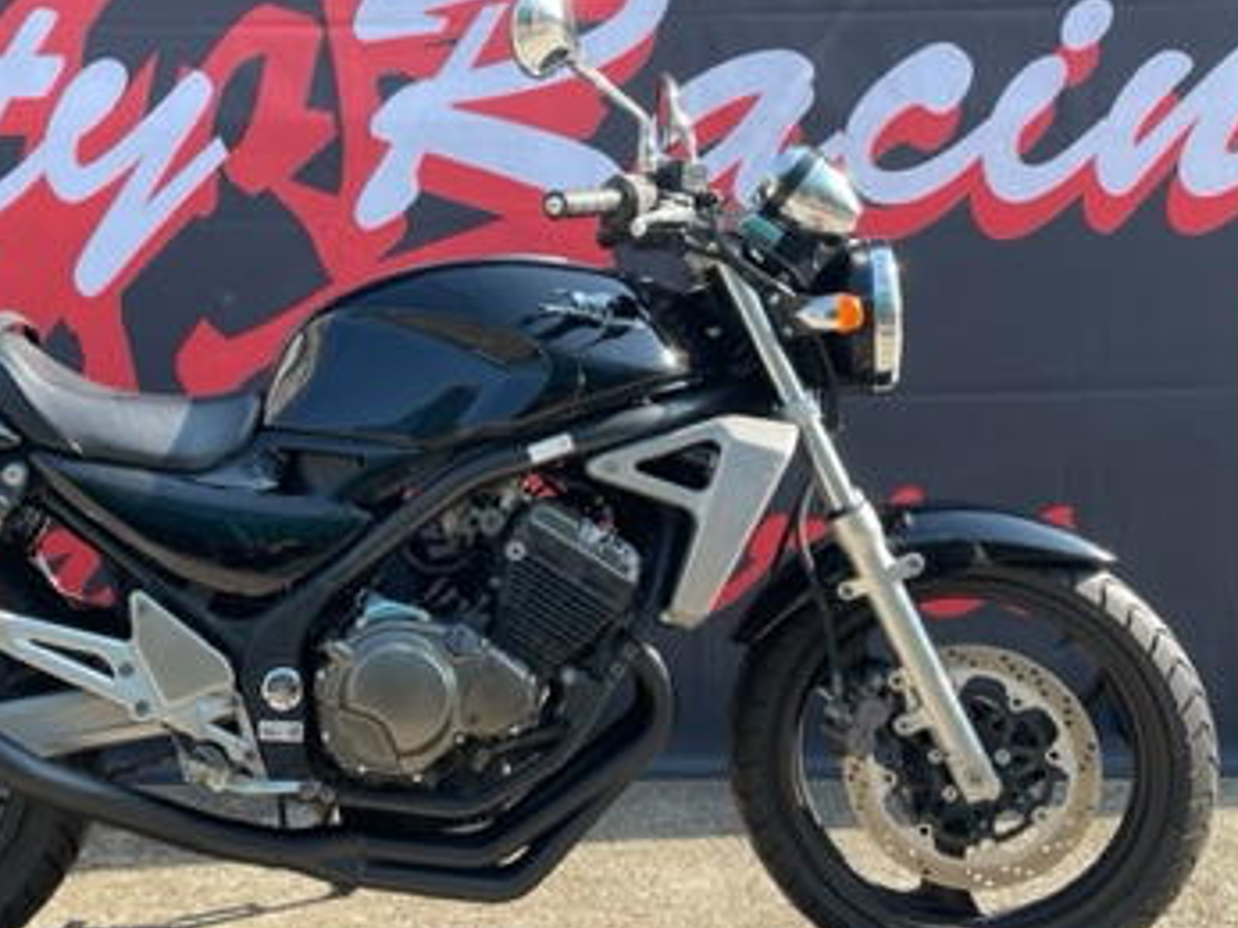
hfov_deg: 39.0
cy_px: 382
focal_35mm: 48
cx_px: 367
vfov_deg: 30.2
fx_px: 1716
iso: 32
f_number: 1.6
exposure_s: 1/636
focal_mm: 4.2
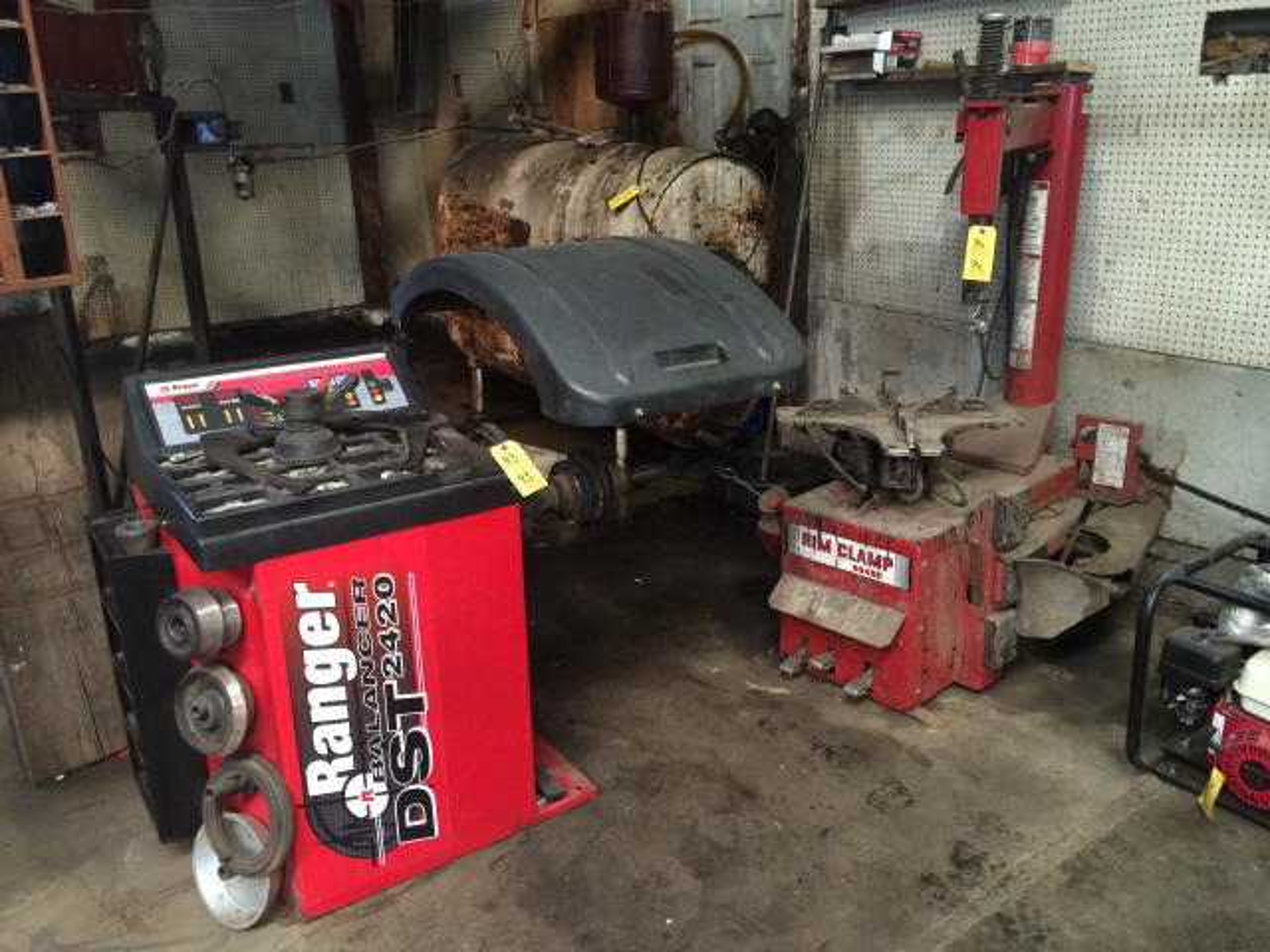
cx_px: 635
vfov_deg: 48.2
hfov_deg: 61.7
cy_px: 476
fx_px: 1064
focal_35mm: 29
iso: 250
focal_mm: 4.15
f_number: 2.2
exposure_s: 1/15
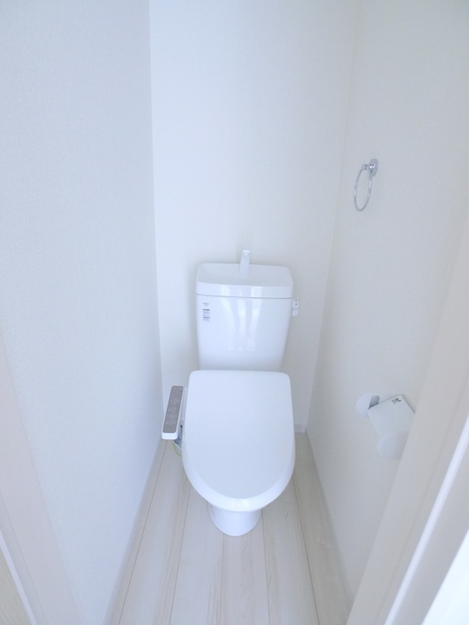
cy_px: 312
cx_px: 234
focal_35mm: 24
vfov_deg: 71.6
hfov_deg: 56.8
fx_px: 434
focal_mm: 5.1
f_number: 2
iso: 400
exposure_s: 1/8
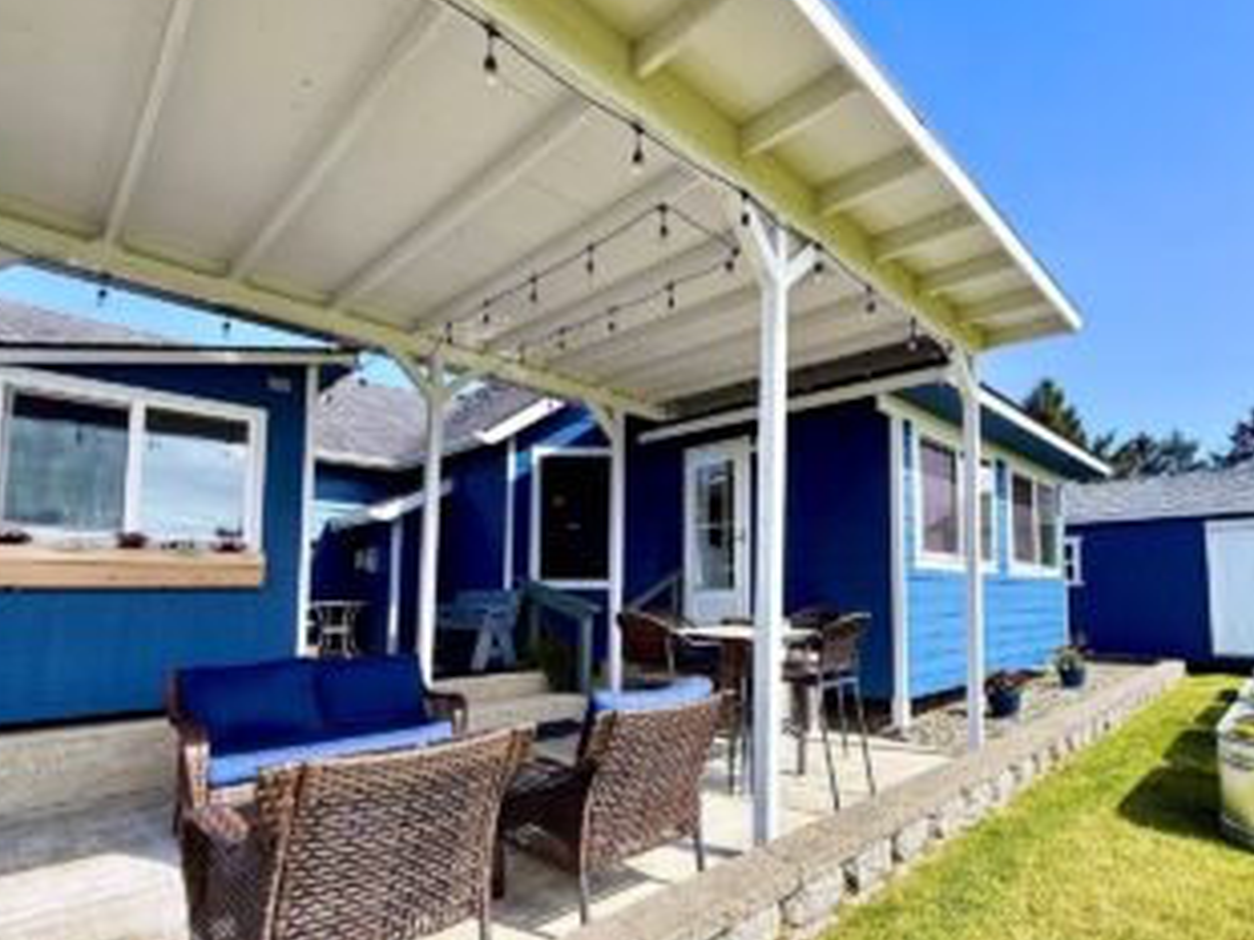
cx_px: 742
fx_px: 652
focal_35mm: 18
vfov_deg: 71.1
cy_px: 541
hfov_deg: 86.9
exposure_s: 1/1285
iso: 50
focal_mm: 2.22
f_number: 2.2
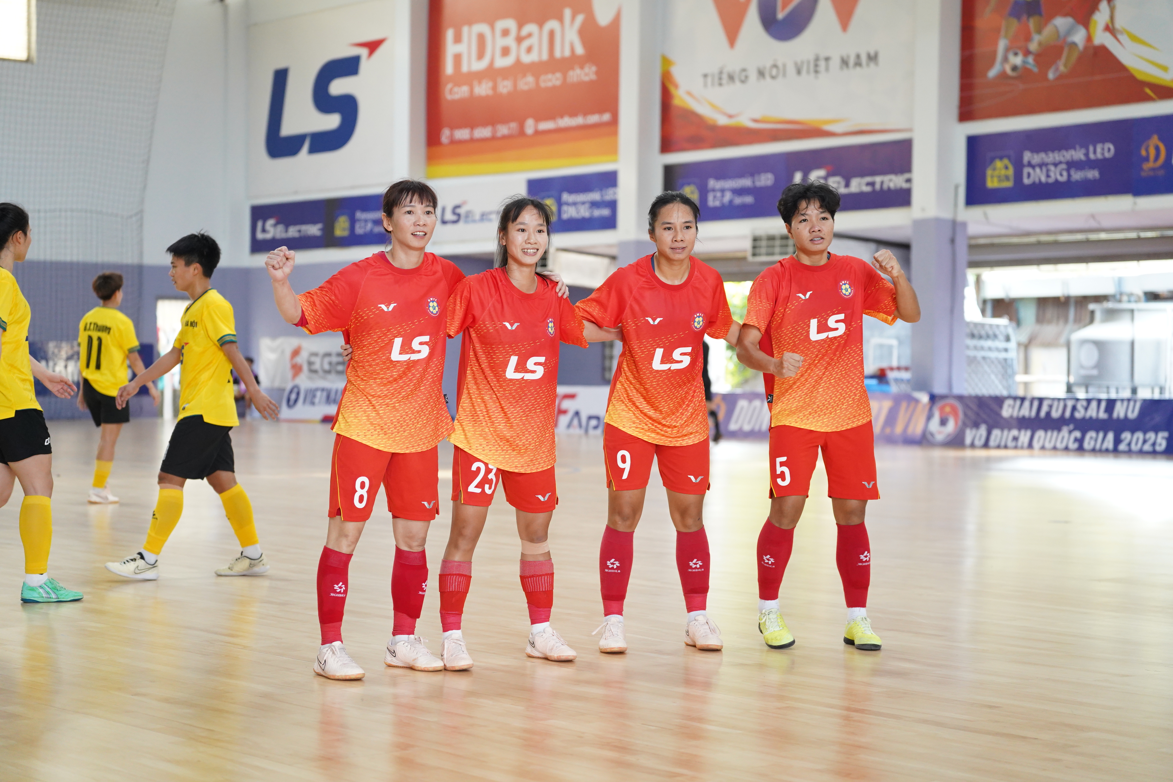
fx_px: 2281
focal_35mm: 70
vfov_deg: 19.5
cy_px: 391
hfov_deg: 28.8
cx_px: 586
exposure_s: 1/400
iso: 3200
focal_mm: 70
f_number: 2.8
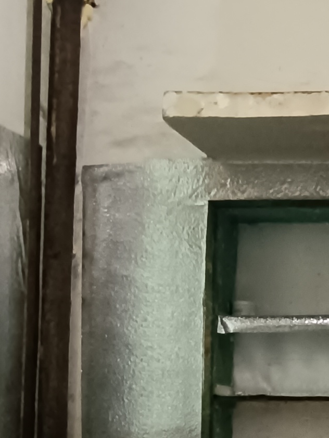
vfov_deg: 30.0
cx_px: 461
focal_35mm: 62
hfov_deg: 20.9
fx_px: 785
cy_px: 381
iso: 646
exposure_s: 1/50
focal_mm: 1.66
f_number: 2.2
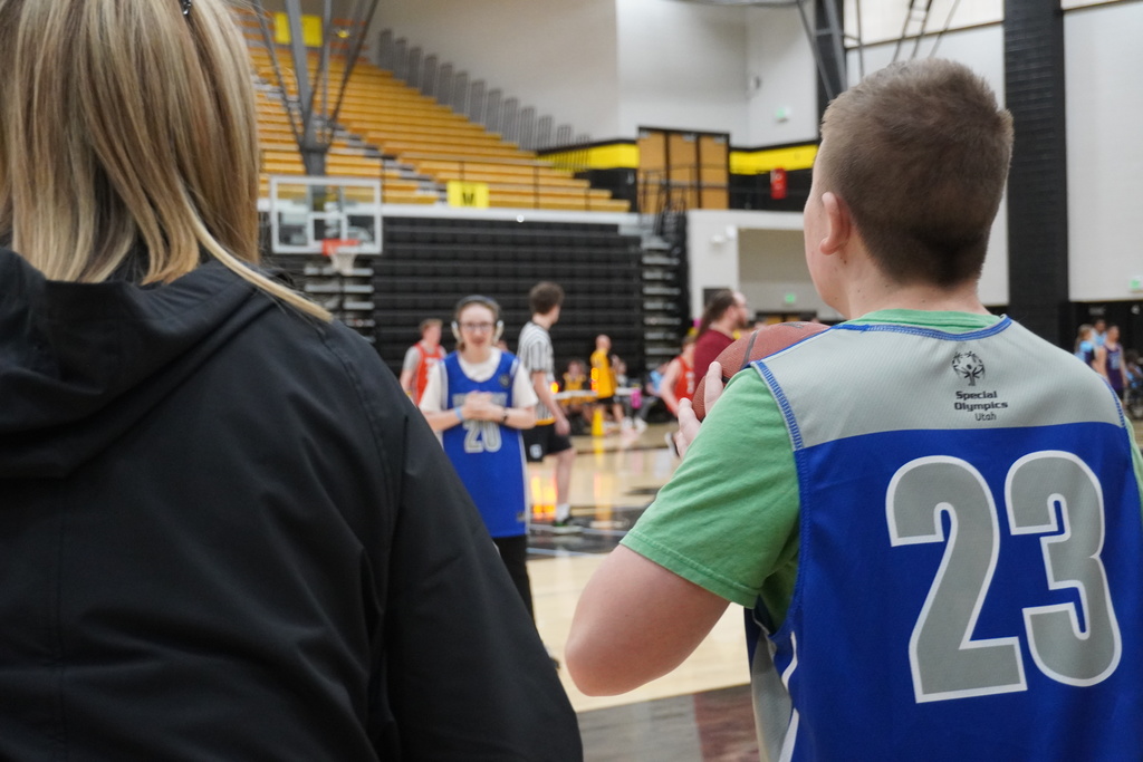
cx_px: 572
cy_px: 381
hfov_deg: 31.2
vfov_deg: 21.1
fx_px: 2048
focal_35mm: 64
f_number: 5.6
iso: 3200
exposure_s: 1/160
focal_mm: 43
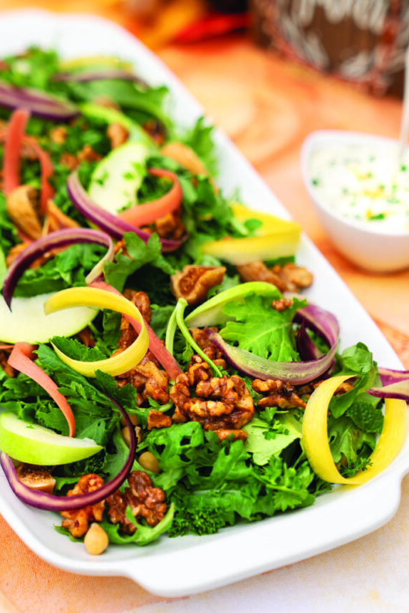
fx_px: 1345
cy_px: 321
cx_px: 178
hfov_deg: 17.3
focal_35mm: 79
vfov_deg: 25.7
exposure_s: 1/500
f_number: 3.2
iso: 100
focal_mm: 59
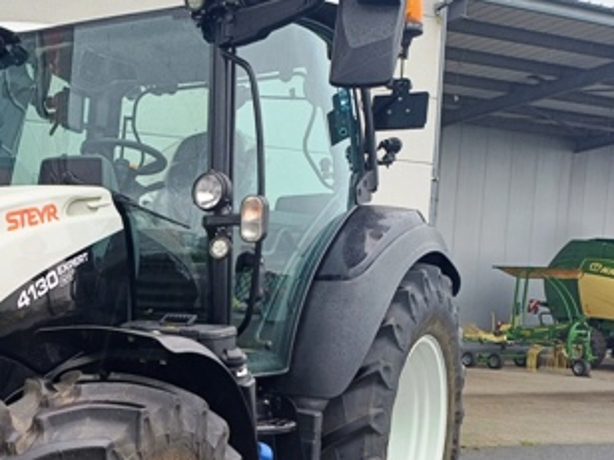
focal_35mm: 52
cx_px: 12
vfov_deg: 27.4
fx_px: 922
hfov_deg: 33.9
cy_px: 382
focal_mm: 4.65
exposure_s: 1/163
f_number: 1.8
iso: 50
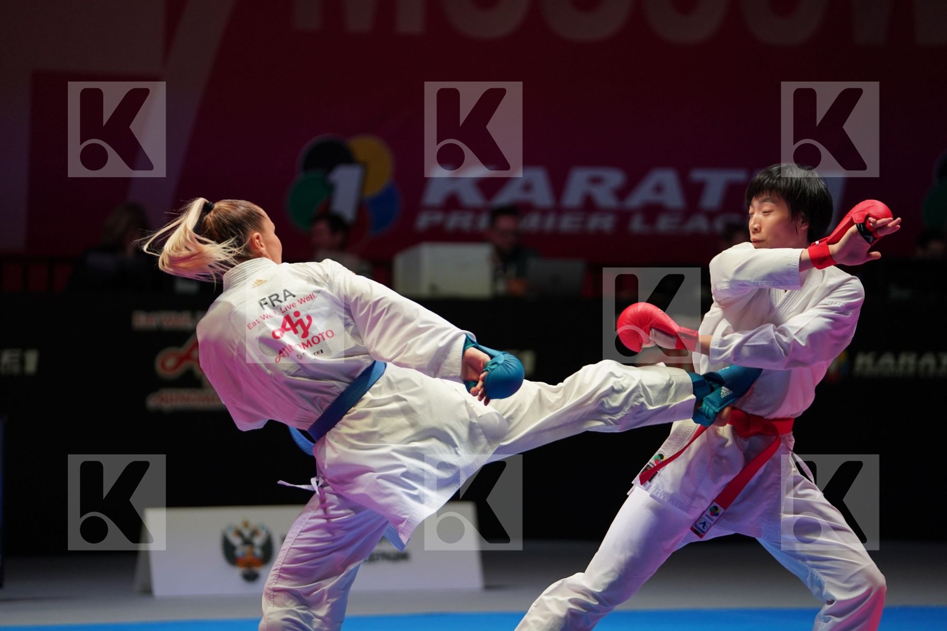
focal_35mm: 156
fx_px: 4103
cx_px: 474
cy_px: 316
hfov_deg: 13.2
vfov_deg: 8.8
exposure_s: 1/1000
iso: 1600
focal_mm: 156
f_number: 2.8
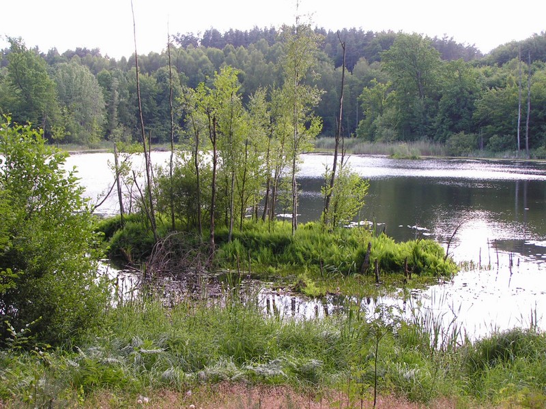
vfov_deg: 24.8
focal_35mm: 59
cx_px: 273
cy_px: 204
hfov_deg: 32.7
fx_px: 931
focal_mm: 9.9
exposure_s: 1/80
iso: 50
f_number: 4
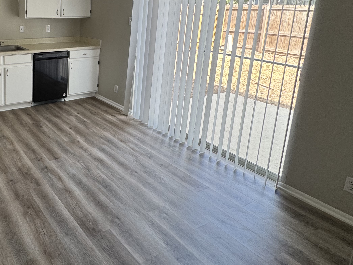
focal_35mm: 27
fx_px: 275
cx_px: 38
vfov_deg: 48.7
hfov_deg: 56.7
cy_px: 57
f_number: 2.2
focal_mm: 2.22
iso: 80
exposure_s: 1/120
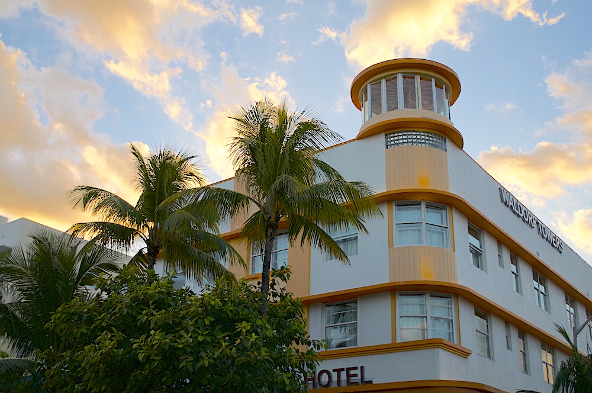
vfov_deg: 31.8
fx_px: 690
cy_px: 196
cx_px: 296
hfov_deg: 46.5
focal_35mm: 42
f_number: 4.5
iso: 200
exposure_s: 1/250
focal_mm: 28
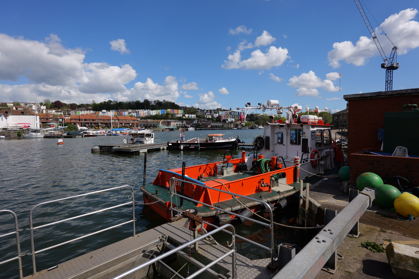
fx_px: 209
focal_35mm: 18
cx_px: 210
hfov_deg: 90.0
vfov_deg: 67.4
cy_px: 140
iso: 200
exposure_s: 1/1300
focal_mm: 18
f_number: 5.6
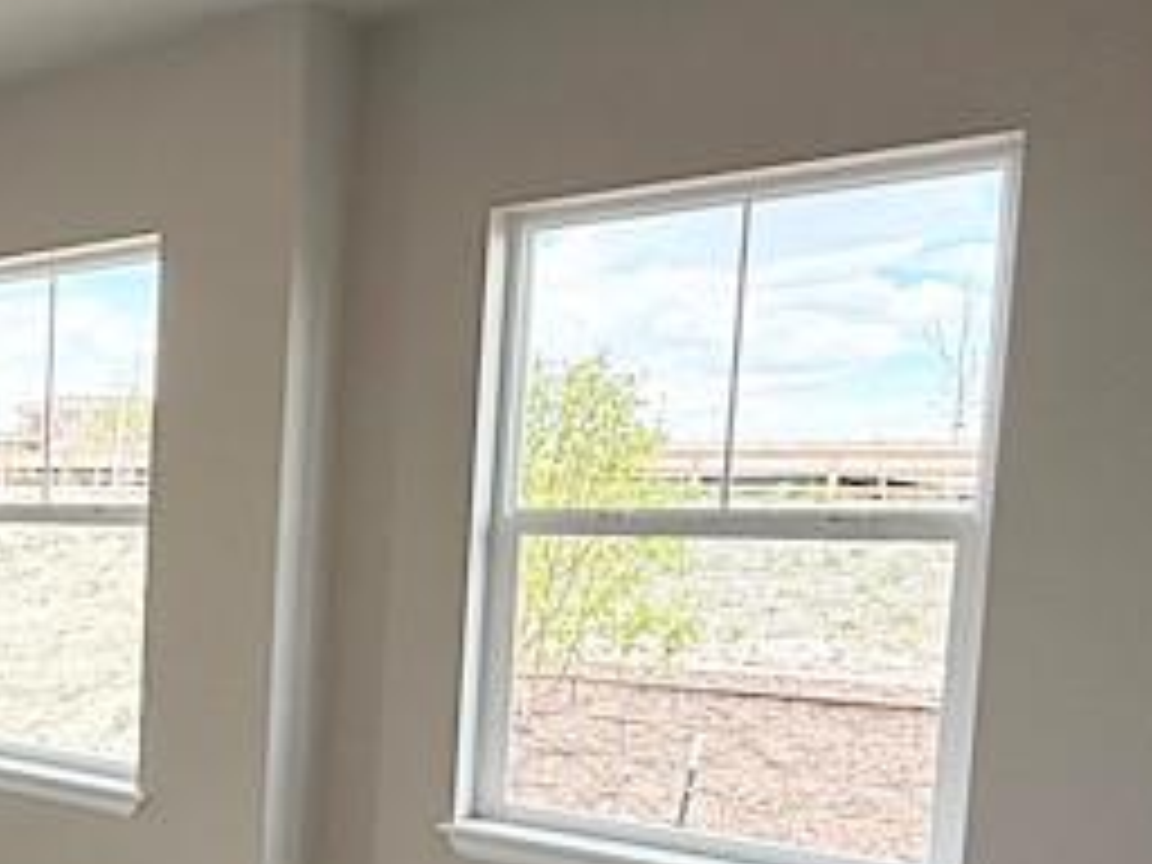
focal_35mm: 41
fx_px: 1364
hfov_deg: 33.5
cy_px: 614
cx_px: -342
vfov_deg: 34.6
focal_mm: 2.22
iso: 64
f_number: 2.2
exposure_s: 1/182
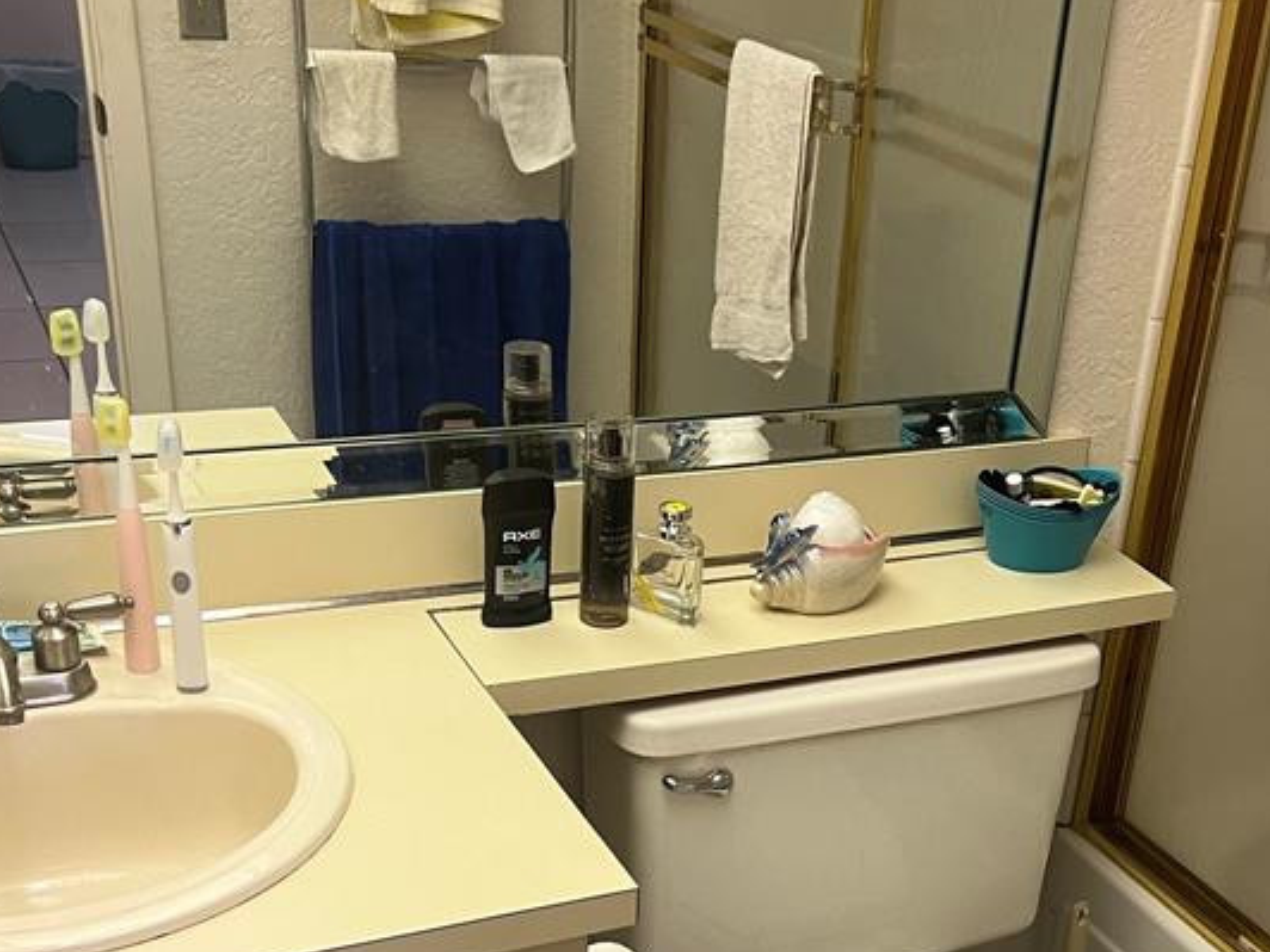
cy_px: 830
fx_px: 1834
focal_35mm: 50
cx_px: 788
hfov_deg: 38.0
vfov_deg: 28.2
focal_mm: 5.7
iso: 100
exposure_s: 1/60
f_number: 1.5
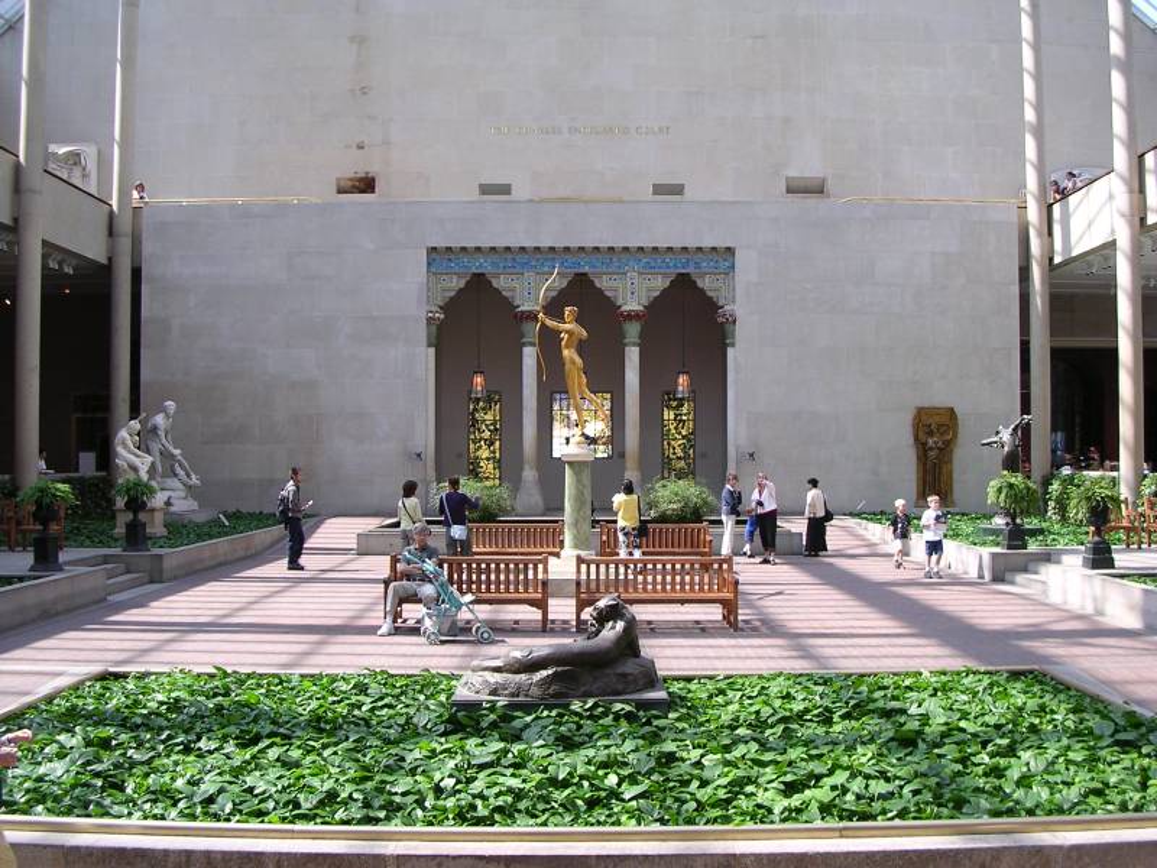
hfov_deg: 49.0
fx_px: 1270
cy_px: 434
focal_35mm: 38
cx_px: 578
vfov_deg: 37.7
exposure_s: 1/35.8
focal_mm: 5.8
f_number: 2.8
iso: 100
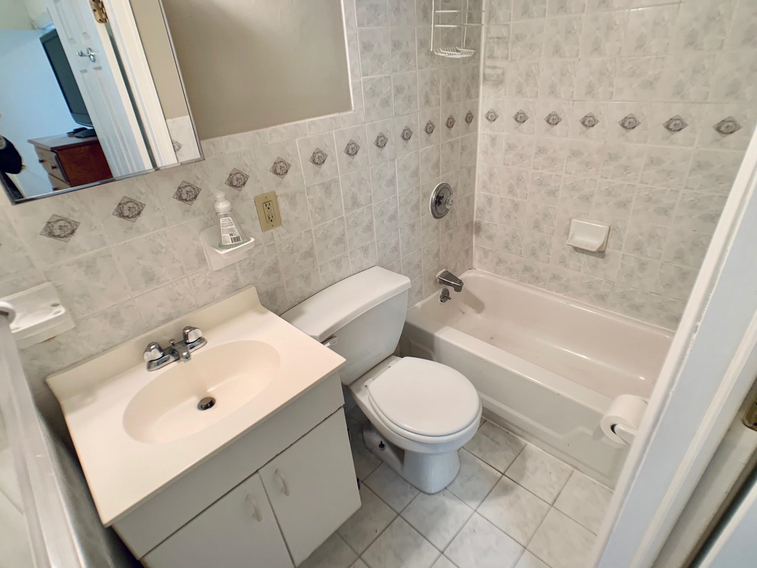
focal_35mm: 26
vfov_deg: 53.1
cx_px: 378
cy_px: 284
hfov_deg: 67.3
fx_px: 569
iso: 125
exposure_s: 1/60
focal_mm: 4.25
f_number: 1.8
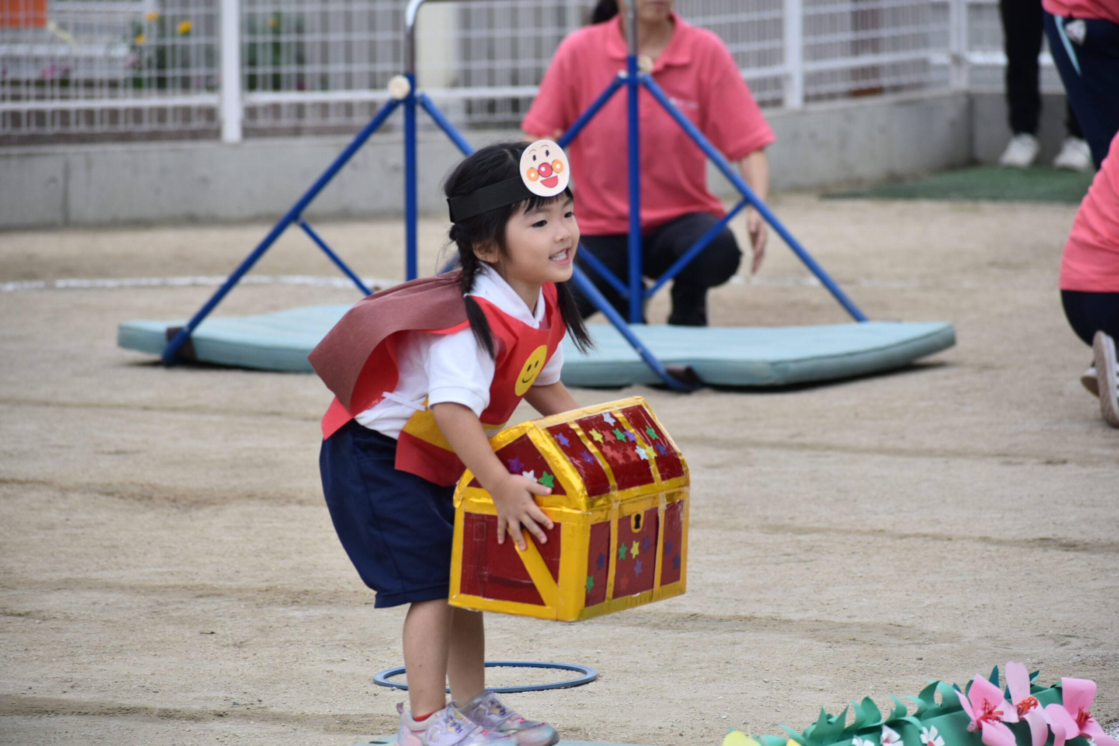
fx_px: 7693
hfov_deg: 8.3
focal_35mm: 248
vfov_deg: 5.6
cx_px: 560
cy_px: 373
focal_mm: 165
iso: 220
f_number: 5.6
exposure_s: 1/500
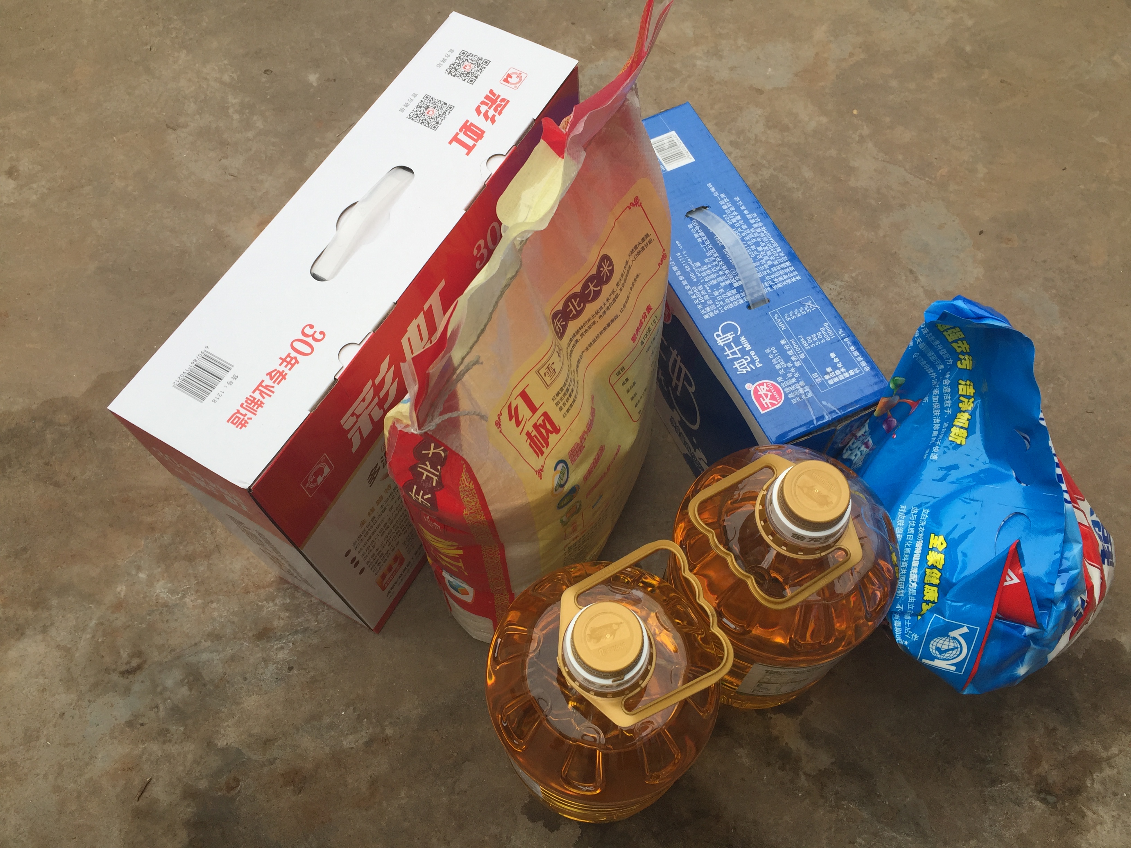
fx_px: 948
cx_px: 566
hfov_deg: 61.7
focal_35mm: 29
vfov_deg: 48.2
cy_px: 424
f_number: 2.2
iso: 32
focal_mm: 4.15
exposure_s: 1/194
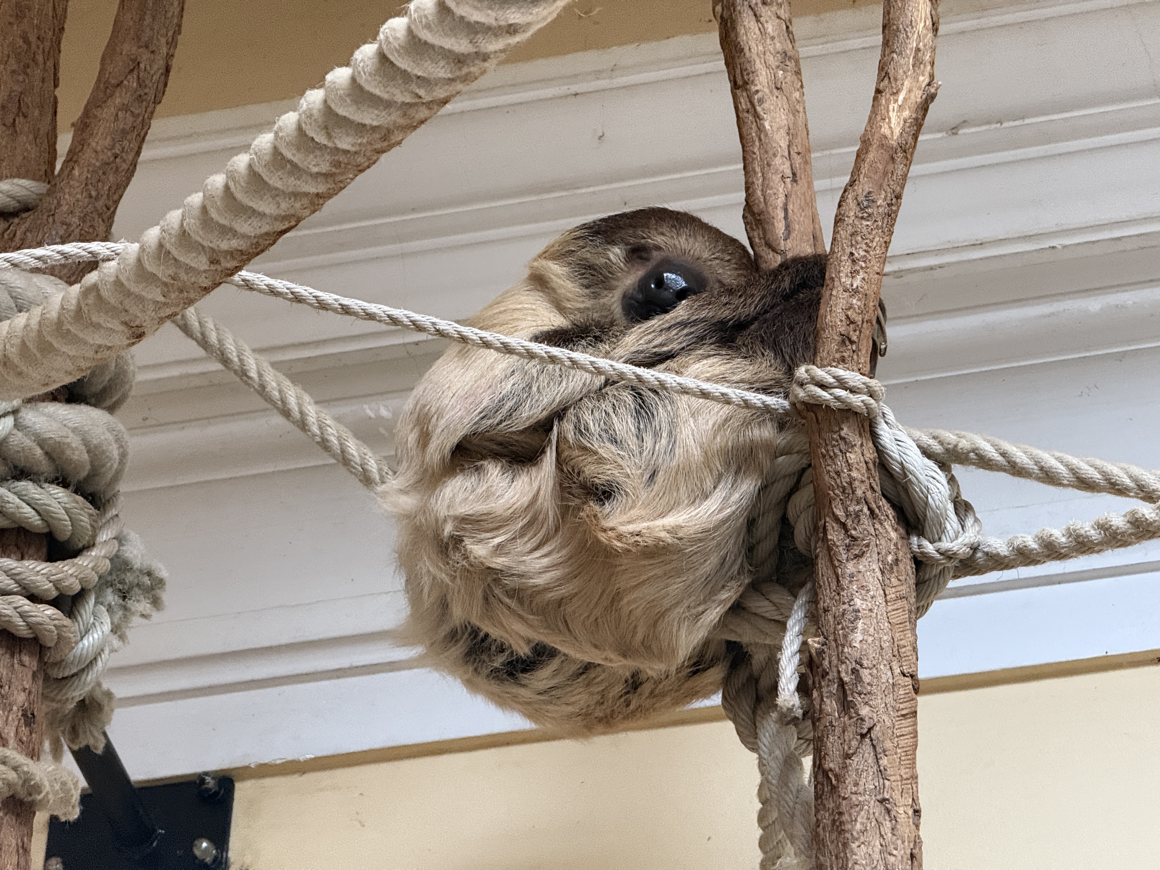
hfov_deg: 16.4
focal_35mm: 120
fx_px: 4021
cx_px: 580
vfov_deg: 12.3
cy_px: 435
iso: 640
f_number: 2.8
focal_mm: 15.66
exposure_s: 1/60
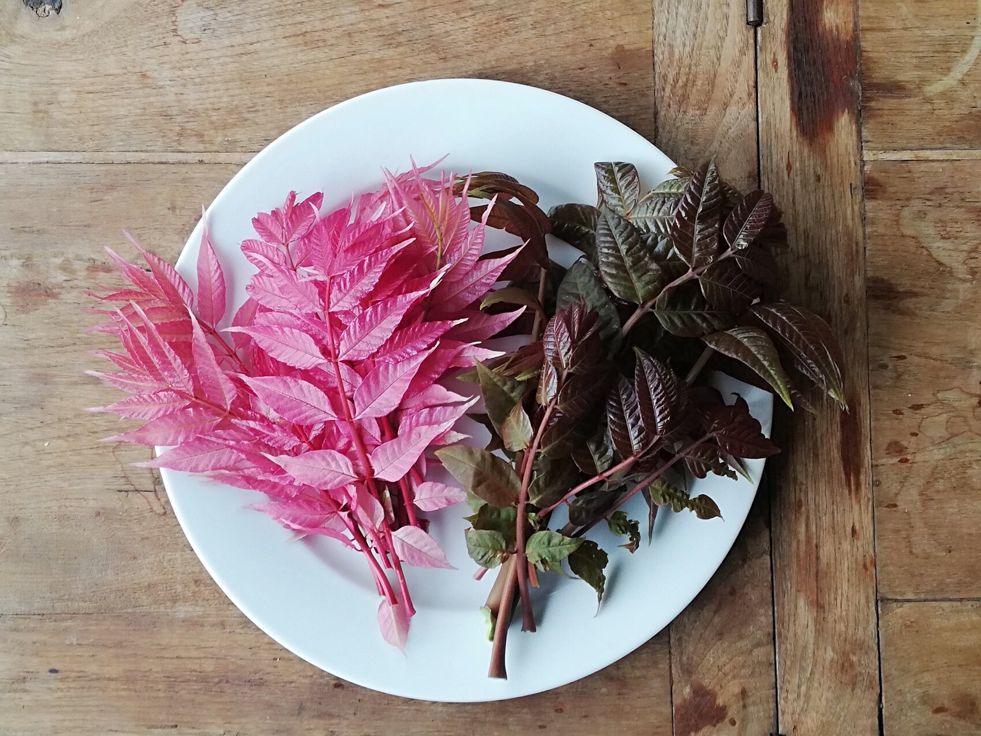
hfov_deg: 44.8
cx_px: 490
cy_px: 368
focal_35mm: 42
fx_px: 1190
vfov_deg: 34.3
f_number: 2.2
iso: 125
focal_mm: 3.81
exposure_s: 1/50
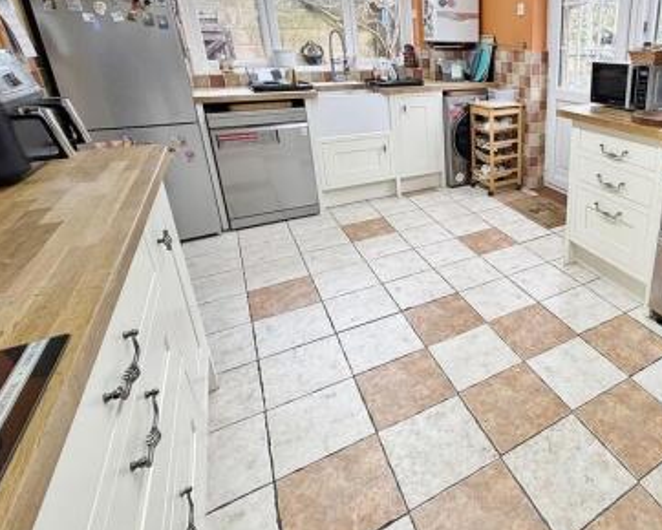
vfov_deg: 62.0
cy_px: 189
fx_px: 431
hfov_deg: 68.7
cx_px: 518
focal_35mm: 22
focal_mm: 2.22
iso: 250
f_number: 2.2
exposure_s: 1/100
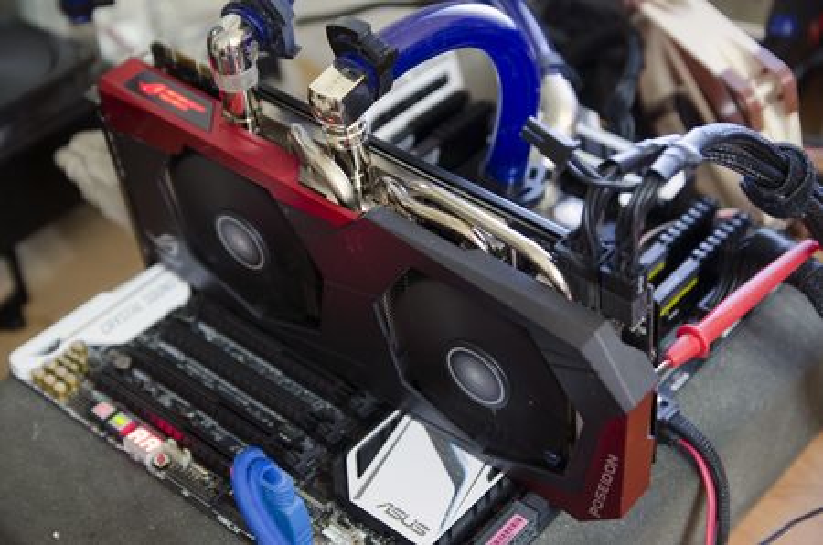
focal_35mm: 69
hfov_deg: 29.3
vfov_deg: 19.6
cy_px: 272
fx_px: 1574
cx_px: 412
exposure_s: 1/13
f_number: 3.2
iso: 800
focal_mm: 46
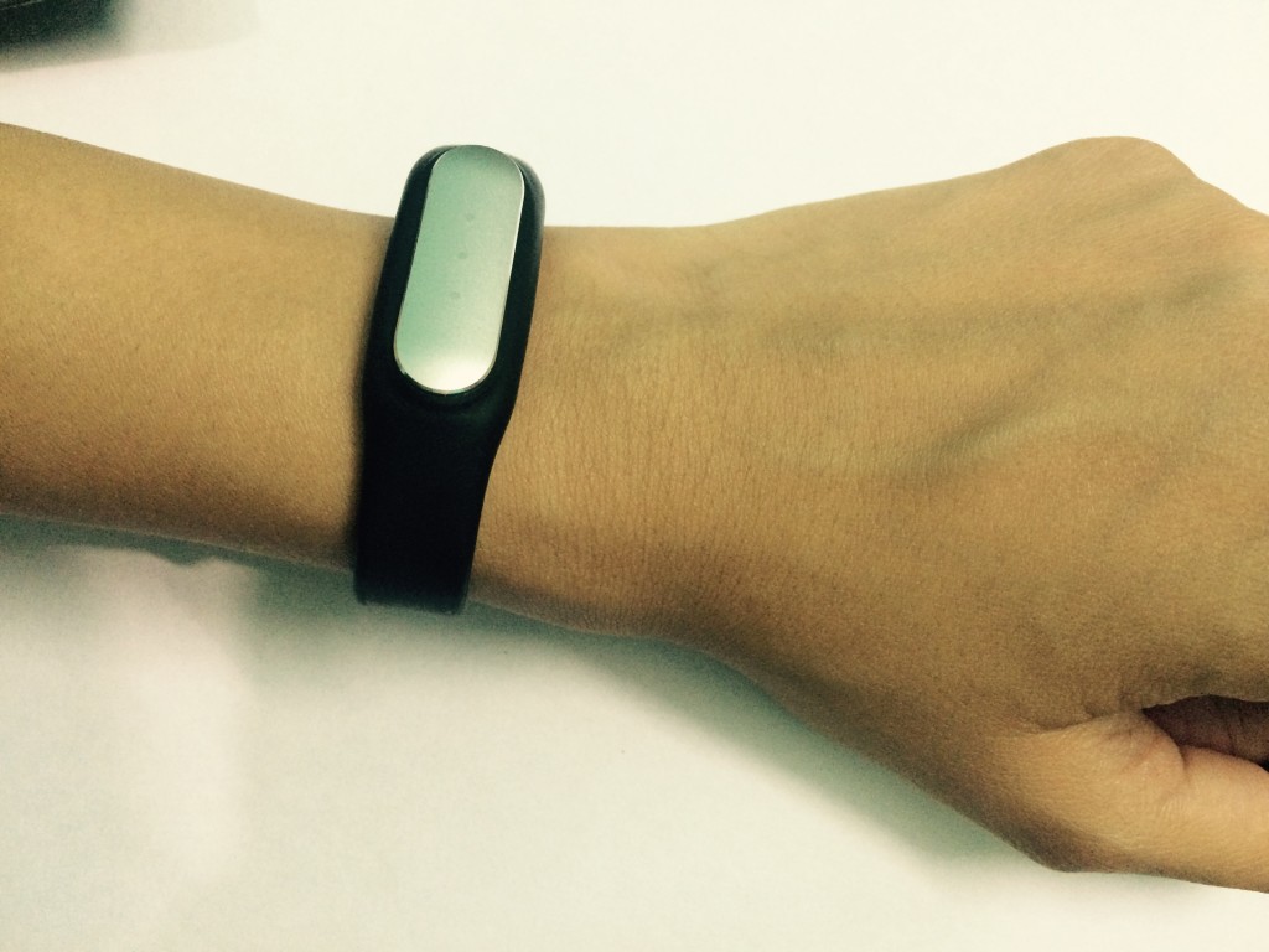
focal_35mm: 29
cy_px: 476
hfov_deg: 61.7
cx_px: 634
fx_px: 1063
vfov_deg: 48.2
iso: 250
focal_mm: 4.15
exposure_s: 1/33
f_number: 2.2
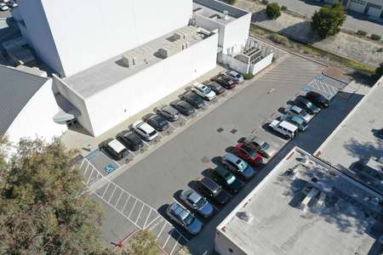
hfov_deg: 65.5
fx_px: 298
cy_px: 128
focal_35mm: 28
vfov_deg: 46.4
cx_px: 192
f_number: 6.3
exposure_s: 1/500
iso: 100
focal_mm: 10.26
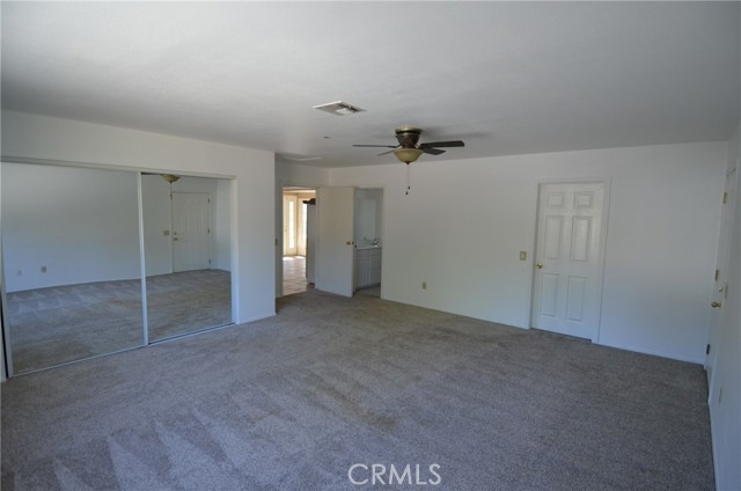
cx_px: 370
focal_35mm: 18
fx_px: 370
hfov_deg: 90.1
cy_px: 246
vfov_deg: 67.2
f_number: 4.5
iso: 400
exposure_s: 1/80
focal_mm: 12
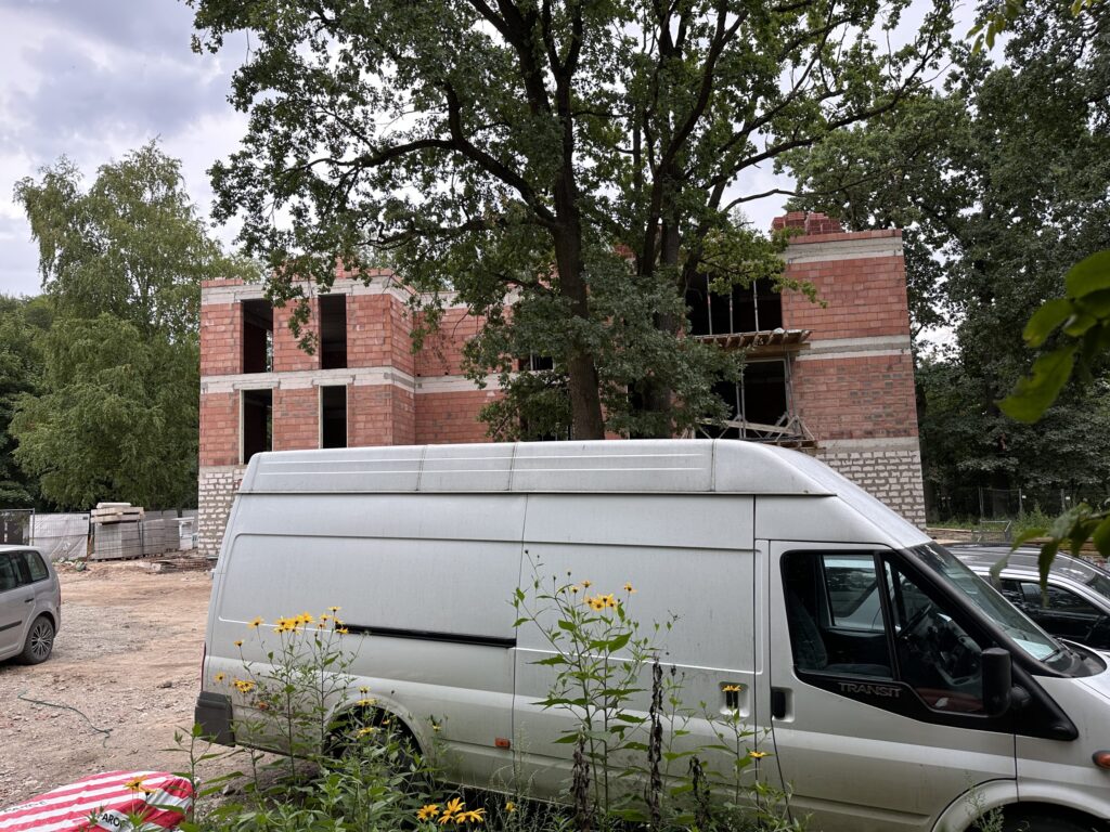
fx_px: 770
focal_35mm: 24
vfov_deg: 56.8
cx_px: 555
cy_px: 416
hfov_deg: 71.6
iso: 80
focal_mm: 6.86
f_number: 1.78
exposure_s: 1/918
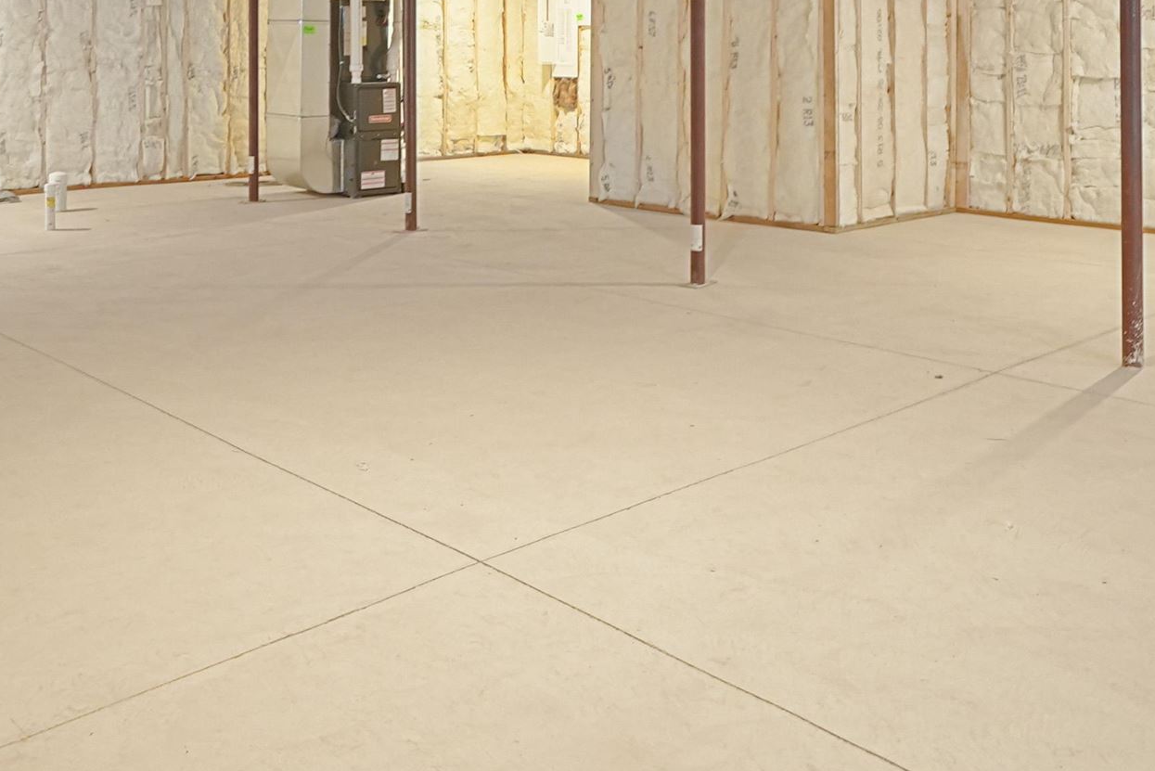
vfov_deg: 33.5
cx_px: 579
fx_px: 1187
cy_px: 39
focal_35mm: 37
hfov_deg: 51.9
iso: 2000
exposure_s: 1.6
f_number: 10
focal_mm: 15
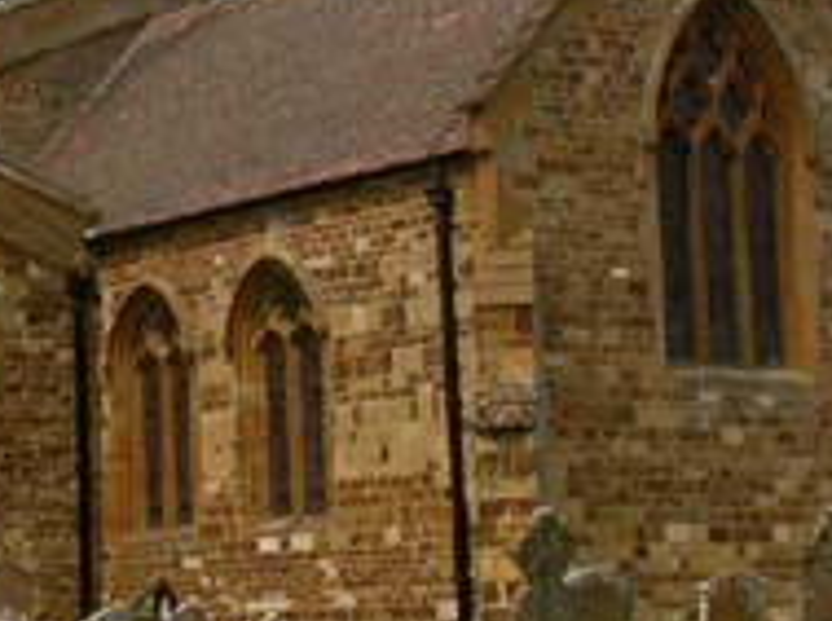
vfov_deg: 11.4
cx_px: -66
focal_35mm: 129
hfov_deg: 15.0
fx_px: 3095
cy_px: 154
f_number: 7.5
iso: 100
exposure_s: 1/387
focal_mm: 7.85
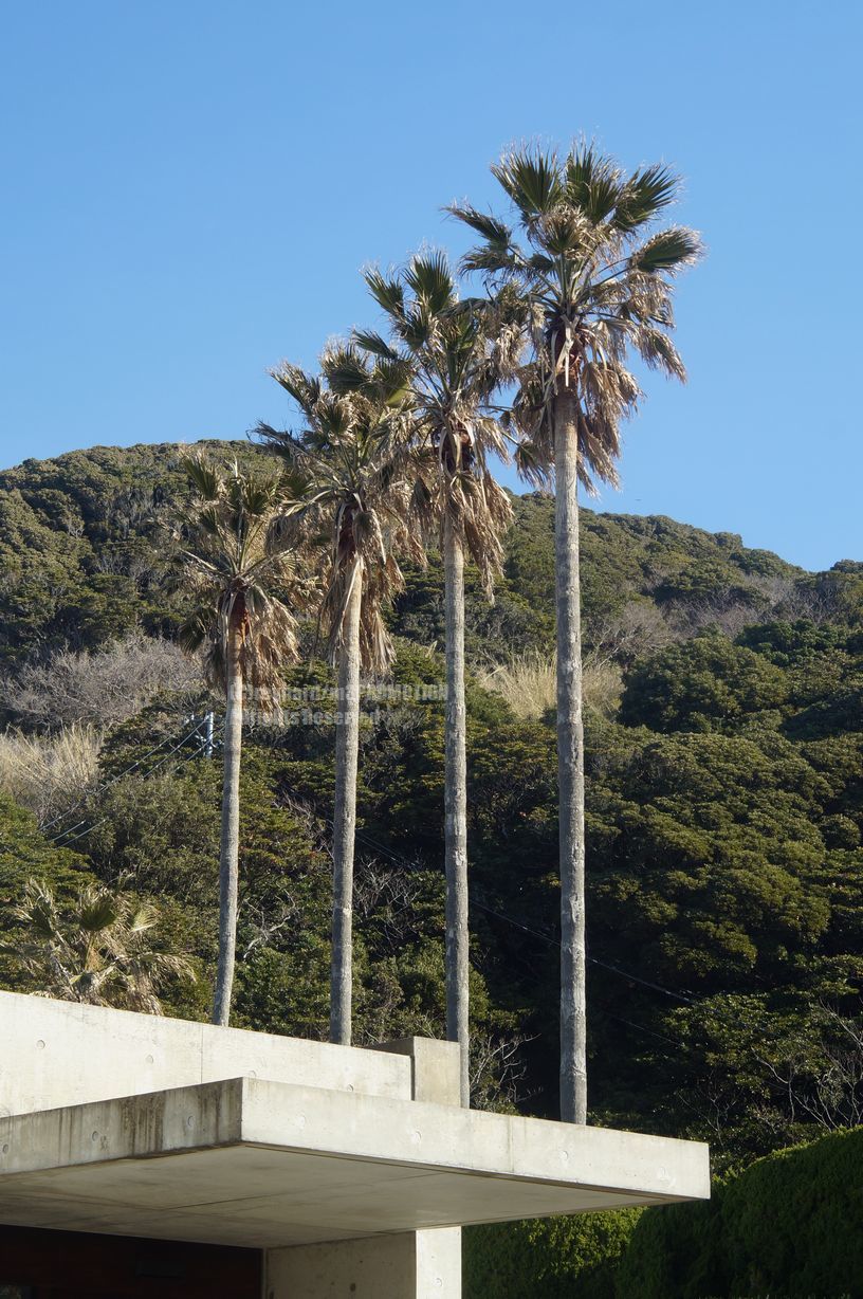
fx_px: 2703
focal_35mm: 75
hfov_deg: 18.1
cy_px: 650
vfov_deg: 27.0
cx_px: 432
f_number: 10
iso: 100
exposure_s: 1/125
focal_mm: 50
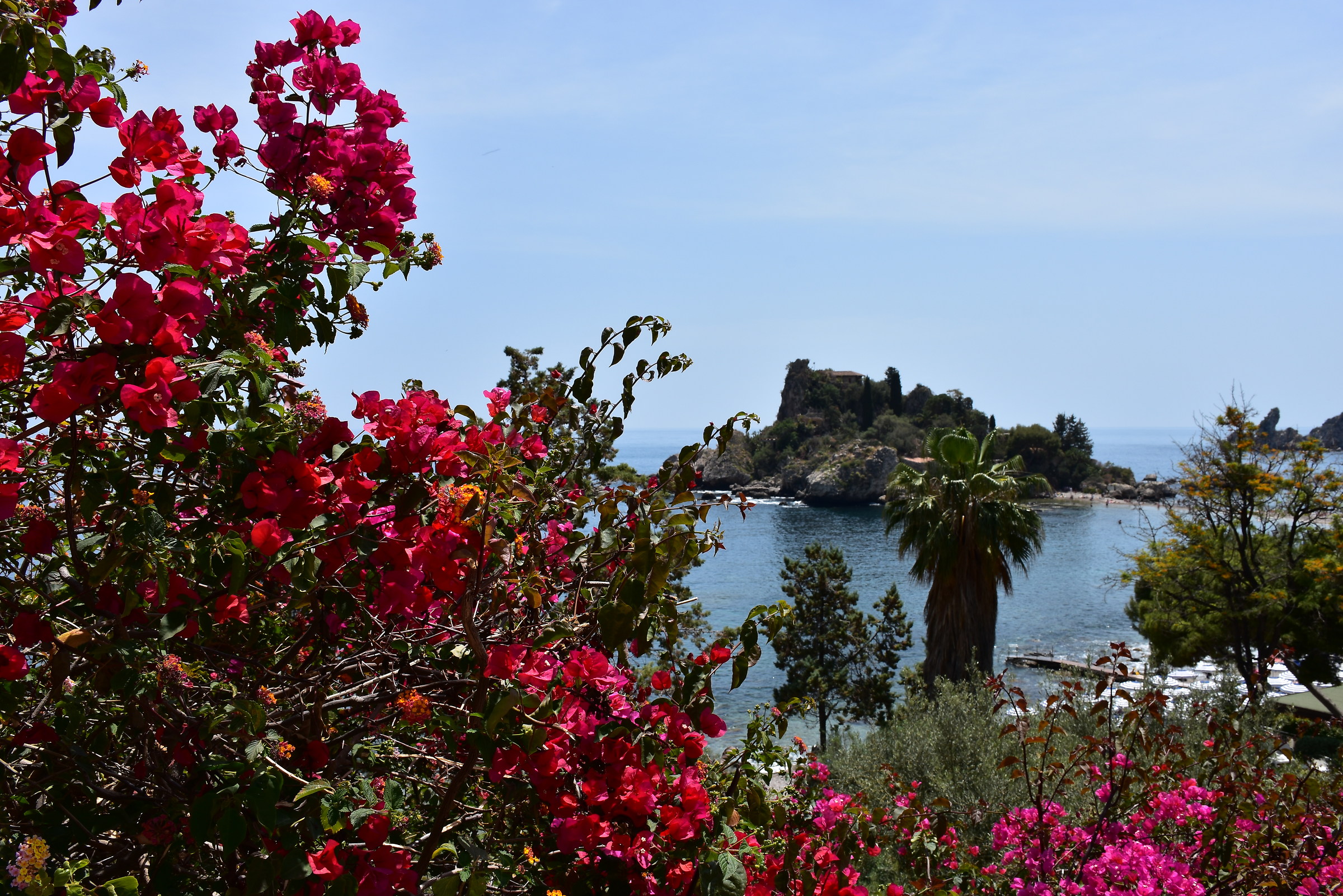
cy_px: 448
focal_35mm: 33
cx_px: 672
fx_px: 1231
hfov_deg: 57.2
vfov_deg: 40.0
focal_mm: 22
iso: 100
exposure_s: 1/125
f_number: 11
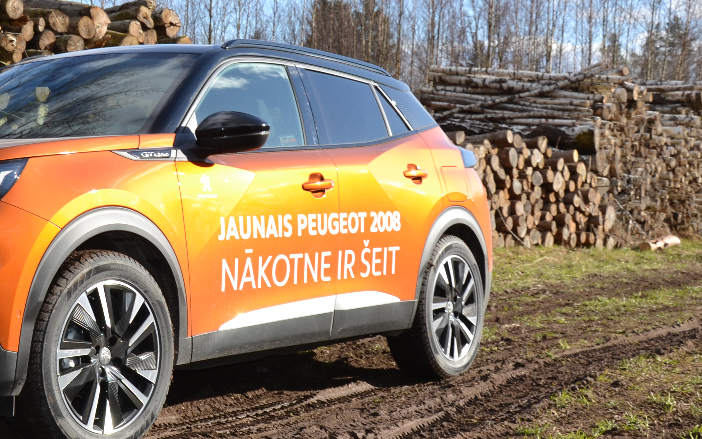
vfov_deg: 18.3
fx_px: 1358
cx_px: 74
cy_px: 195
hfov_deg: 27.9
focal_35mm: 71
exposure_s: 1/200
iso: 100
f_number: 7.1
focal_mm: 24
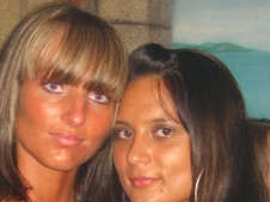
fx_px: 787
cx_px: 110
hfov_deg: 19.4
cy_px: 234
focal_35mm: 101
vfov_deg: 14.2
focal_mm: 7.9
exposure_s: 1/60
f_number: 2.8
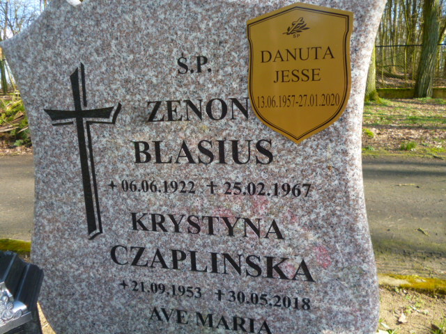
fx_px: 361
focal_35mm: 28
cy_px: 167
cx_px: 223
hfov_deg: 63.4
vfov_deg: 49.7
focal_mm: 5
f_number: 3.1
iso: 100
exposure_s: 1/100
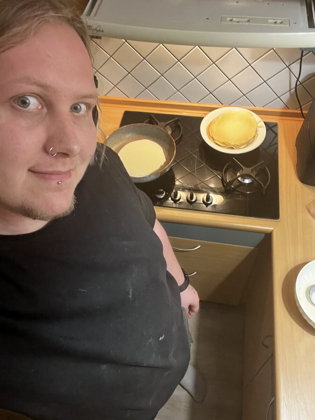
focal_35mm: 30
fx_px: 364
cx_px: 158
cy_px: 210
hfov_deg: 46.8
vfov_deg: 60.0
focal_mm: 2.71
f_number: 2.2
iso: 400
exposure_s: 1/25
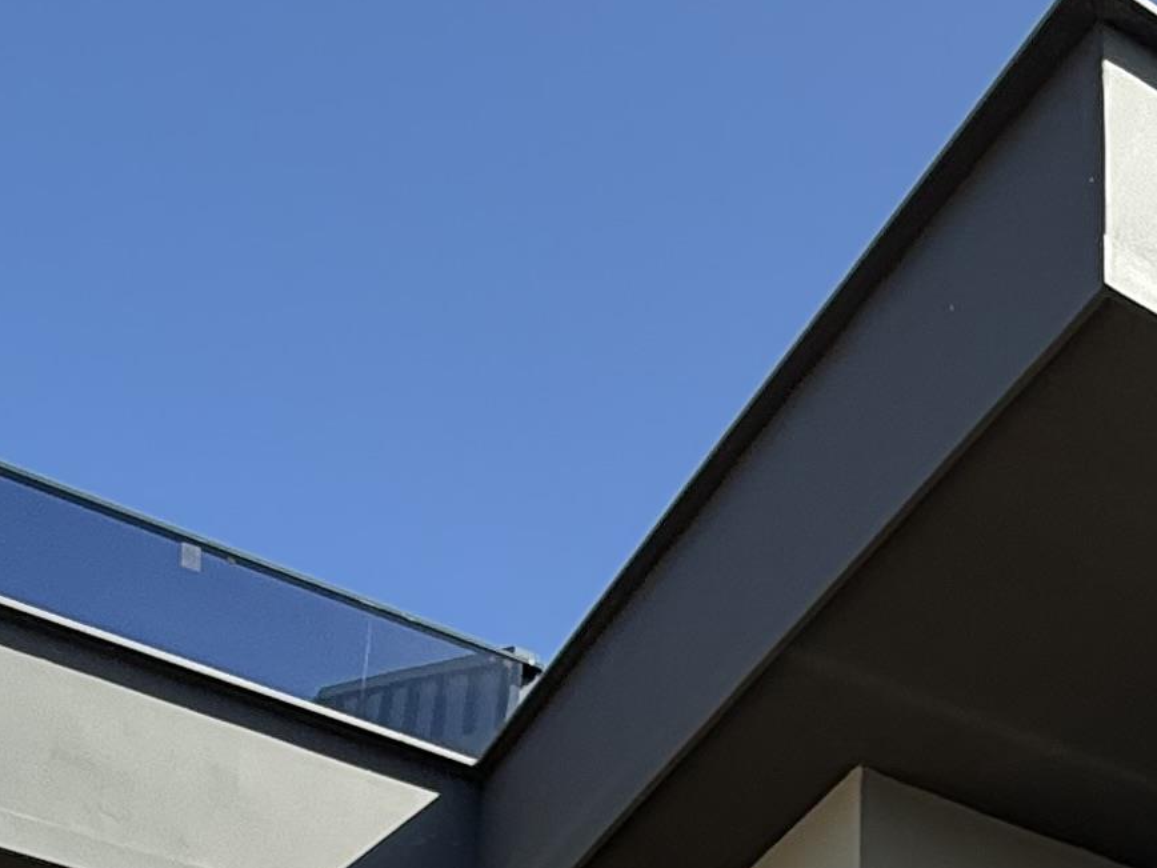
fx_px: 2173
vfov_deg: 18.8
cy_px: 1432
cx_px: 1061
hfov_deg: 28.6
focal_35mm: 65
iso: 50
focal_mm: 2.22
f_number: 2.2
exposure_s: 1/664
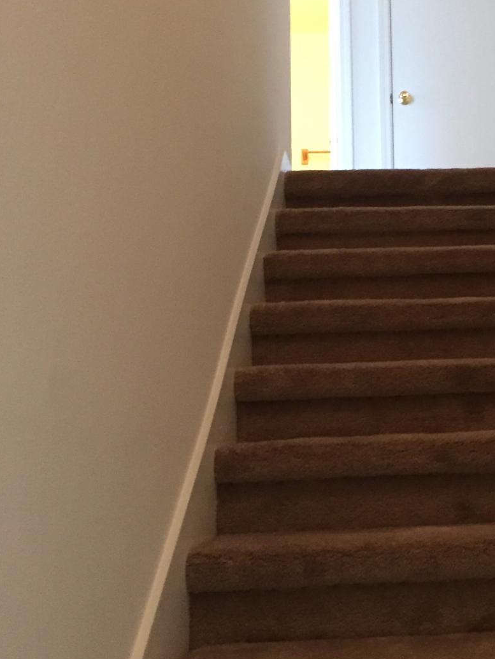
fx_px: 1068
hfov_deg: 25.1
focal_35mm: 56
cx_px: 475
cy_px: 357
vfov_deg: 34.3
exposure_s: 1/20
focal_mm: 4.15
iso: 250
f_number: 2.2
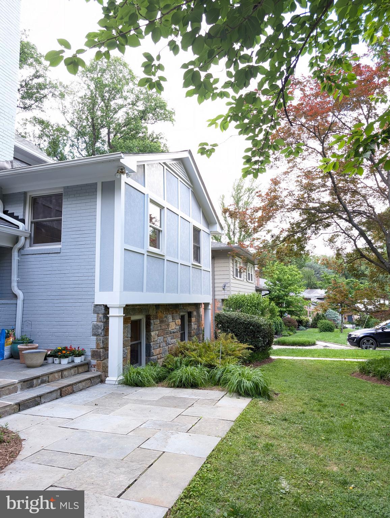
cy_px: 259
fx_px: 360
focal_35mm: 24
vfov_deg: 71.5
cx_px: 195
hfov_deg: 56.9
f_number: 1.68
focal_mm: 6.9
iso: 78
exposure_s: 1/90
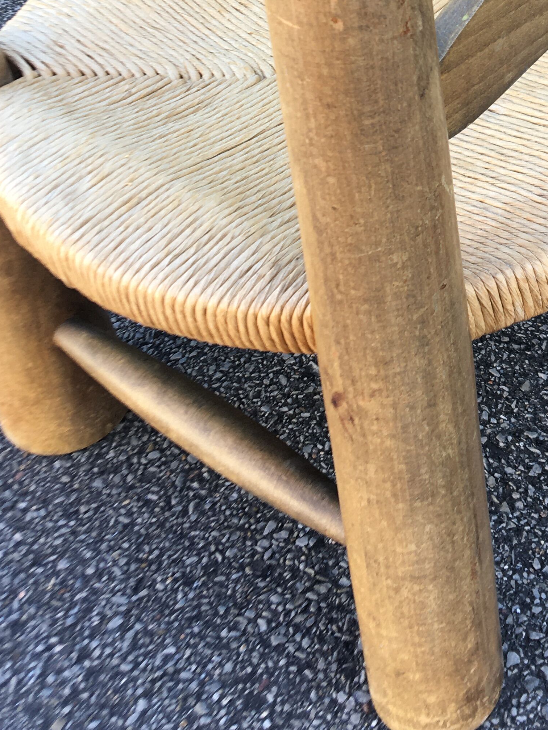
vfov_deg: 31.6
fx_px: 1224
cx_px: 500
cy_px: 69
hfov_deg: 24.5
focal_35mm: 58
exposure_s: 1/100
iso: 25
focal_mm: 4.15
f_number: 2.2
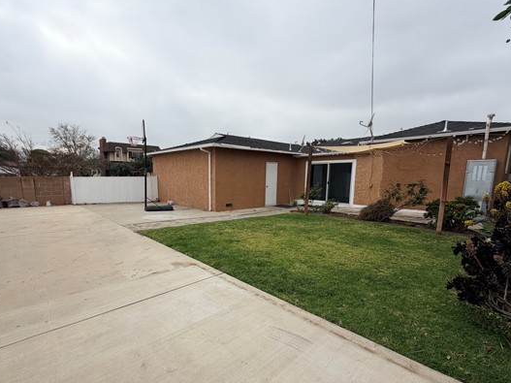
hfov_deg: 90.8
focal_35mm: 17
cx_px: 234
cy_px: 212
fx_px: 251
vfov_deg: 74.5
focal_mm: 2.22
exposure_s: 1/1105
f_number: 2.2
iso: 20
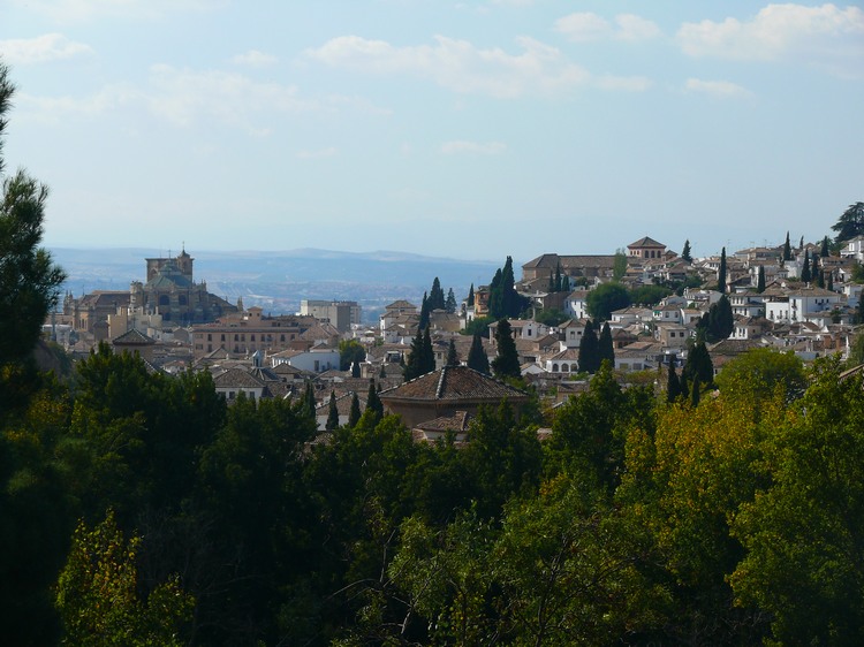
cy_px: 324
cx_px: 432
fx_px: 3169
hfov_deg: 15.5
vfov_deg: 11.7
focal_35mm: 127
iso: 100
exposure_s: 1/200
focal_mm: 26.8
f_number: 5.6
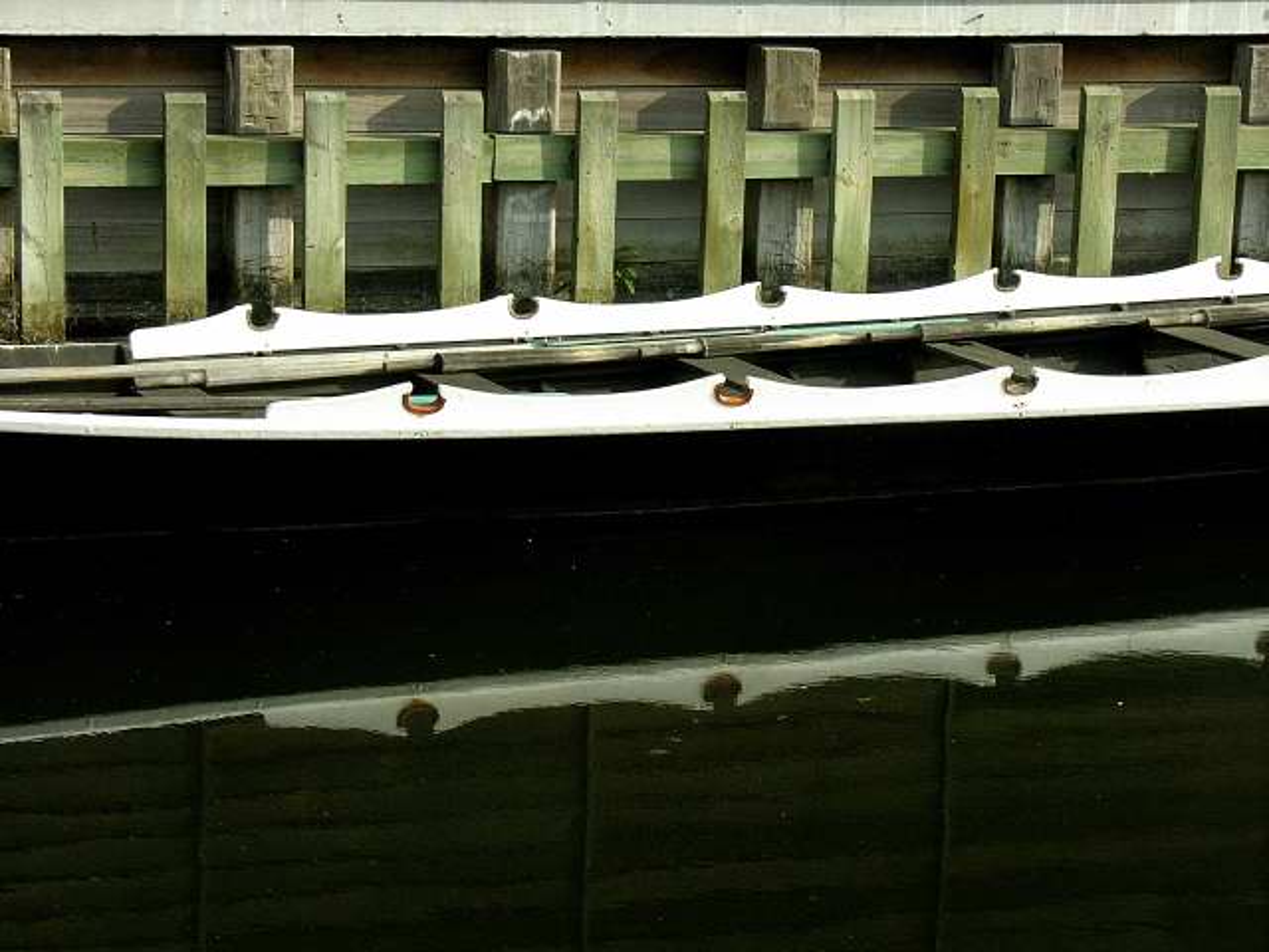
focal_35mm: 94
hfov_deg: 20.9
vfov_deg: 15.7
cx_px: 634
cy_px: 476
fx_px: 3446
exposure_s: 1/500
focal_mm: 24
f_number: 6.3
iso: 200
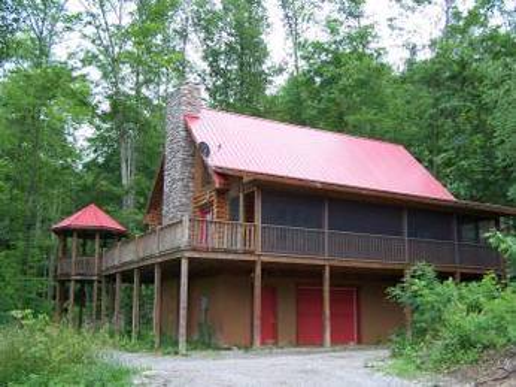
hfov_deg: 49.0
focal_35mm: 38
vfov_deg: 37.7
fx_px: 566
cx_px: 258
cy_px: 194
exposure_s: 1/250
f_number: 2.8
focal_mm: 6.3
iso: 80
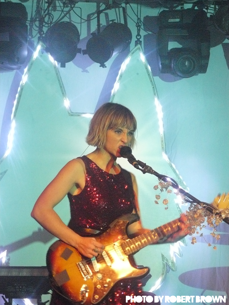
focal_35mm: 104
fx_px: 917
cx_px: 114
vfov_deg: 18.9
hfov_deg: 14.2
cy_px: 152
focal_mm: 17.3
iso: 800
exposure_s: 1/30
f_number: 3.2
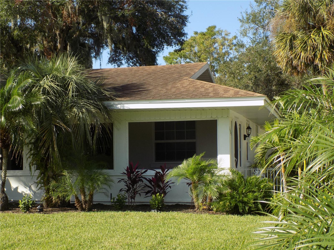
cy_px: 125
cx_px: 167
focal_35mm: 52
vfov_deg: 28.0
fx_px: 502
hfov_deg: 36.8
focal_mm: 9.3
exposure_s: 1/320
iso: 80
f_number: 3.9
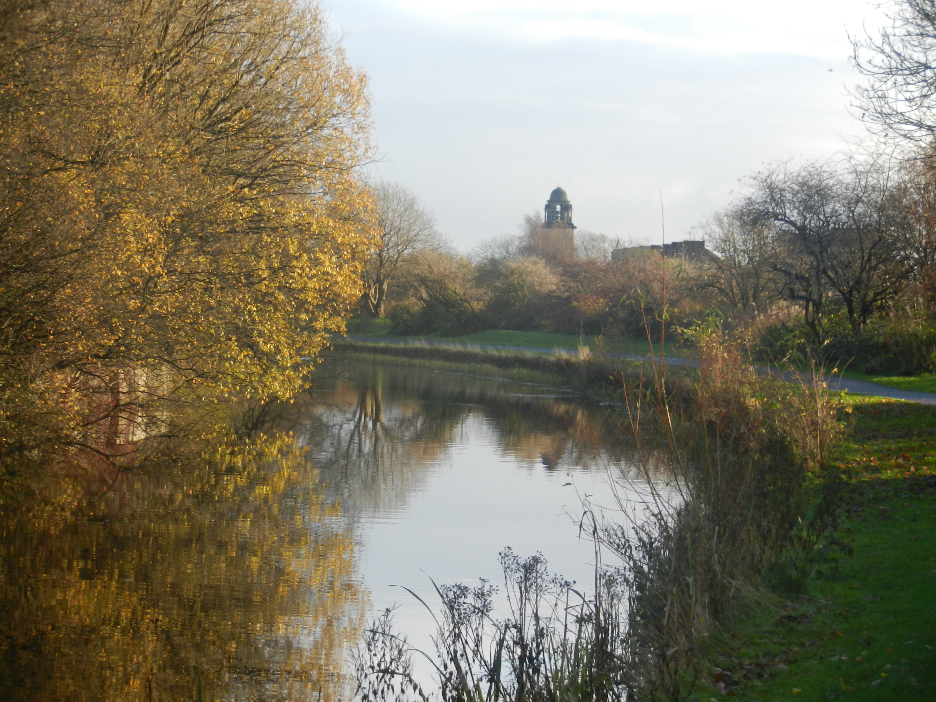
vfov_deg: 12.0
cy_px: 351
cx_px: 468
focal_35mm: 123
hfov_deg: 16.0
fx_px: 3326
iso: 160
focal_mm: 22.2
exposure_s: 1/160
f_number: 5.1
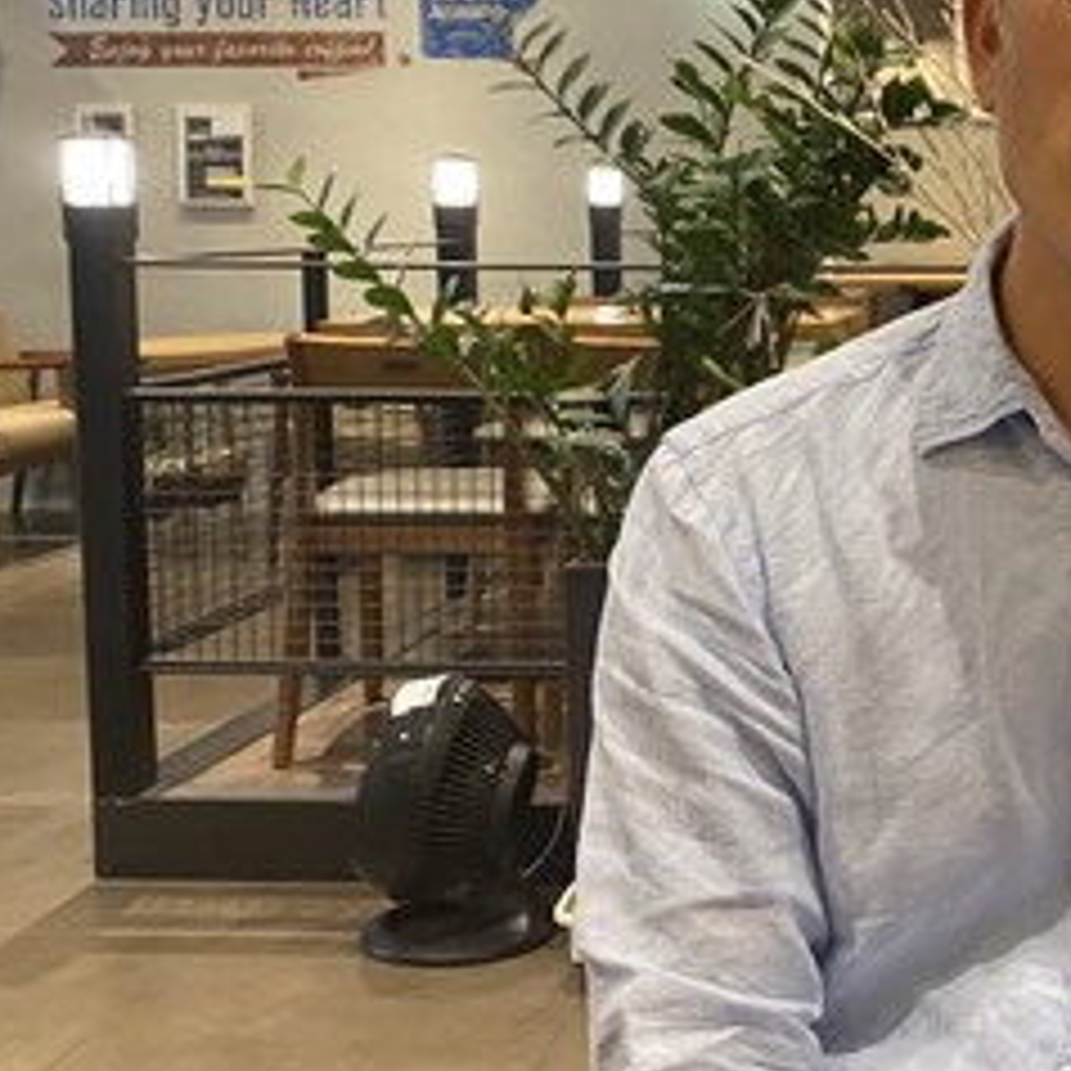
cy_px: 432
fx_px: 2030
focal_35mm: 58
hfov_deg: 27.6
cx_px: 1112
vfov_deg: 29.5
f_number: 1.8
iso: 160
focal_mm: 4.25
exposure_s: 1/60
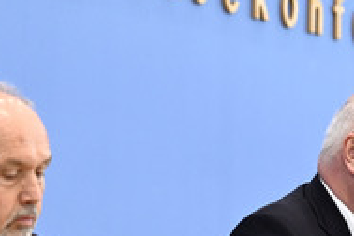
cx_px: 184
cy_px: 125
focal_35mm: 167
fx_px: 1642
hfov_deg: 12.3
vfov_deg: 8.2
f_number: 4
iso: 2000
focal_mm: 70
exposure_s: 1/800
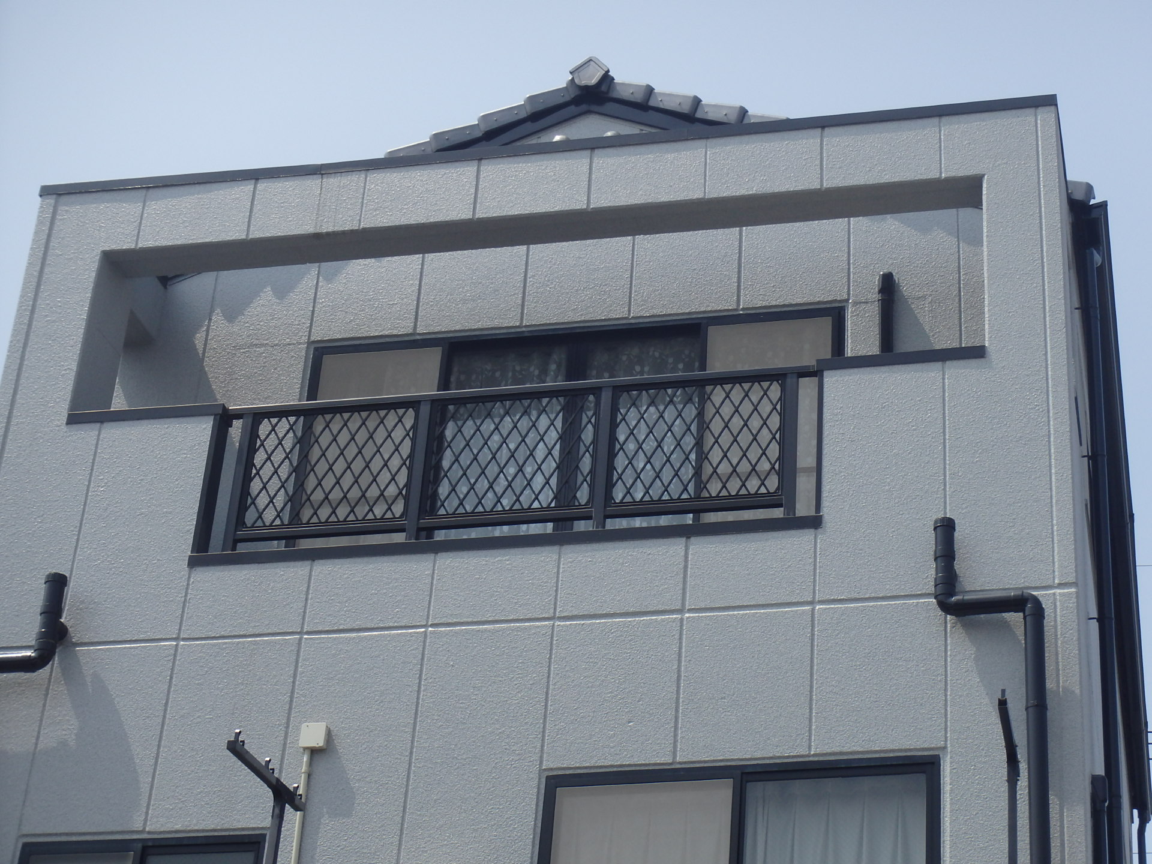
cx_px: 576
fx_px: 2130
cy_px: 432
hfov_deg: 30.3
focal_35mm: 64
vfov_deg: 22.9
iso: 125
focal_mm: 11.4
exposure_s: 1/640
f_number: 5.4
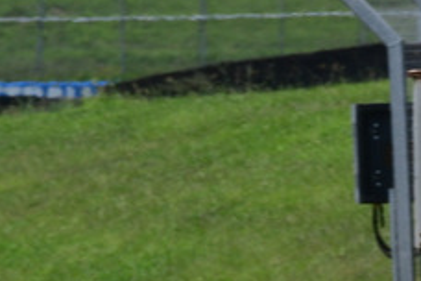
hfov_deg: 1.1
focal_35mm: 1951
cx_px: 118
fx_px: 22814
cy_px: 457
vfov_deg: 0.7
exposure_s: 1/640
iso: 400
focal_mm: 370
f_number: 13
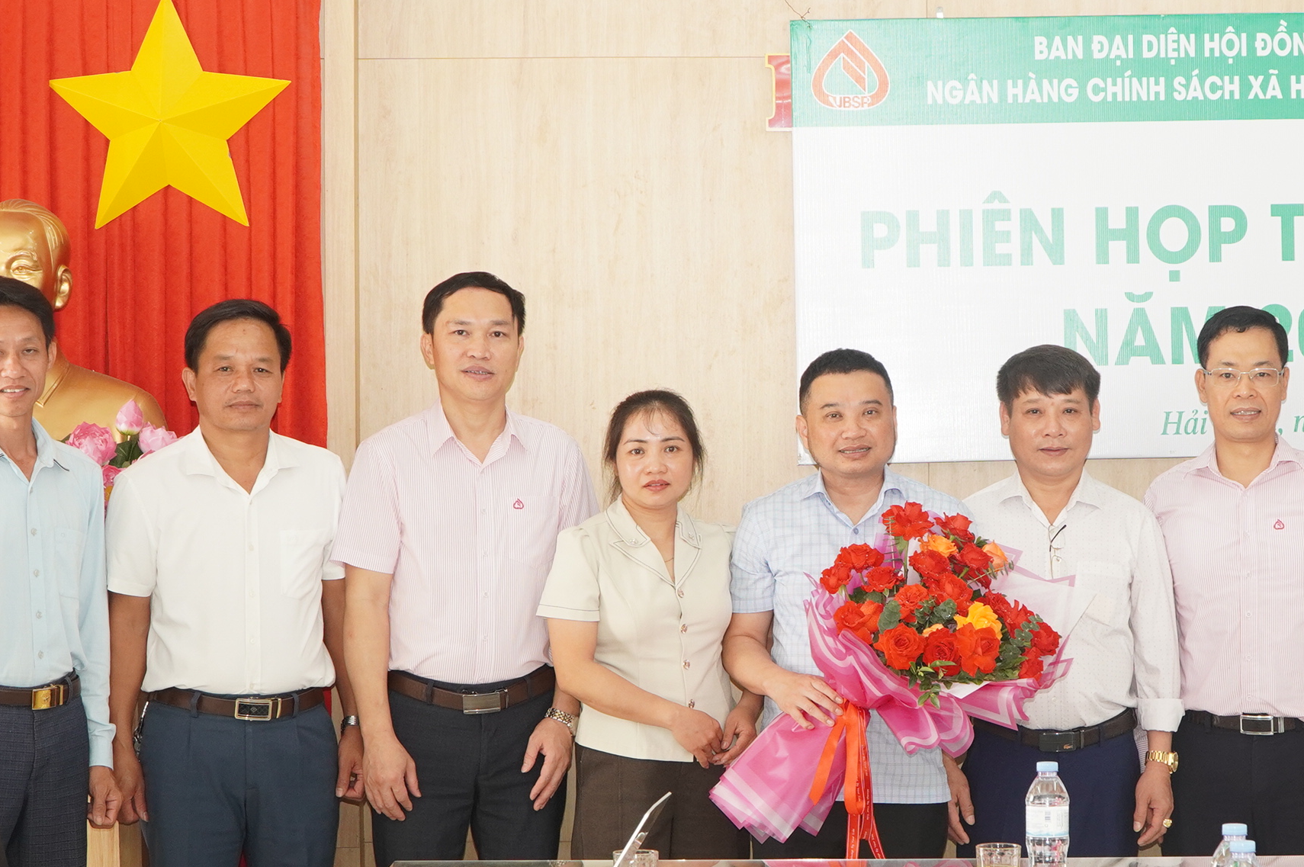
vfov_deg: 13.3
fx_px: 3723
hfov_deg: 19.8
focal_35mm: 103
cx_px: 901
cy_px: 541
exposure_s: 1/60
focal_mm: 39
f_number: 7.1
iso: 640
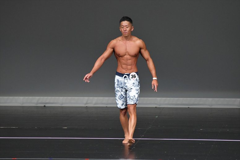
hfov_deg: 6.0
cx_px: 120
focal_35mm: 345
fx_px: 2299
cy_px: 80
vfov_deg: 4.0
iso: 4000
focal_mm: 230
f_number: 5.6
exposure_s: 1/400
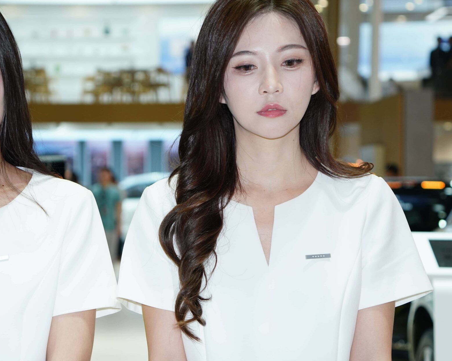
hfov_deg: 16.2
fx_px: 1579
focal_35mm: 118
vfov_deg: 13.1
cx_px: 112
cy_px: 200
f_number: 5
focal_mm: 77
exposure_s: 1/160
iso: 500
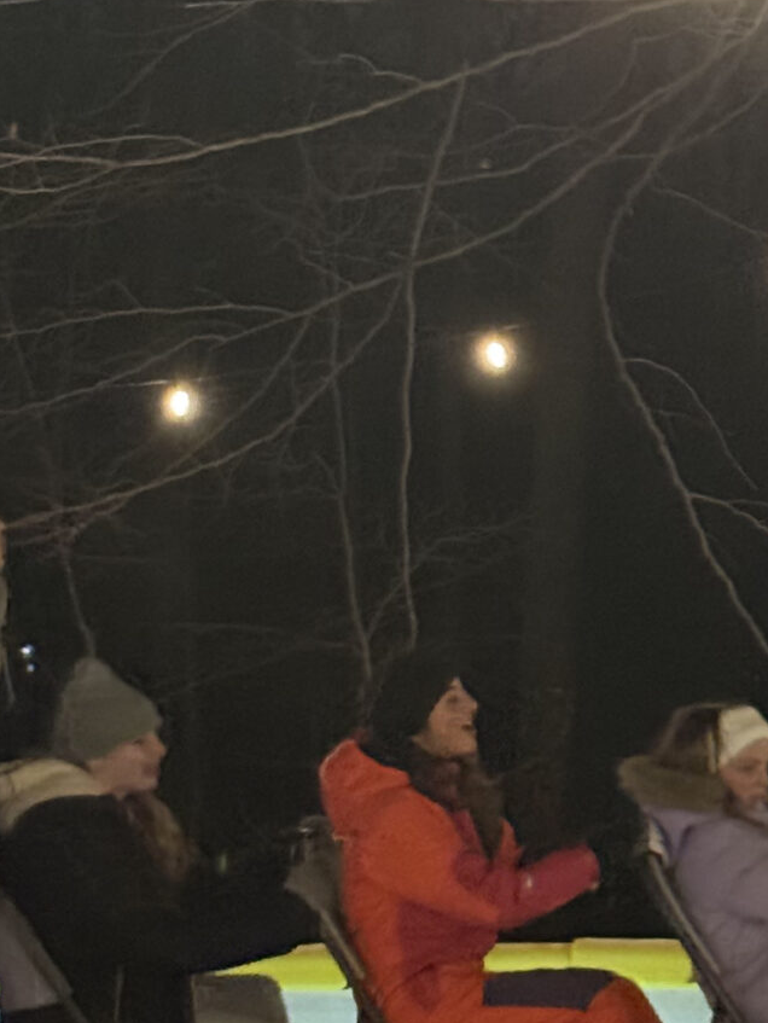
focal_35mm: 145
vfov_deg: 13.6
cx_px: 634
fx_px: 4286
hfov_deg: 10.2
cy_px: 565
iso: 800
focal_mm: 6.76
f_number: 1.78
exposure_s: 1/20
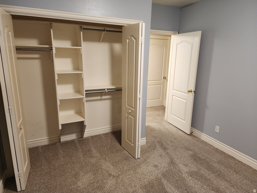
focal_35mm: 23
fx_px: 171
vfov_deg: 58.9
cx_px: 128
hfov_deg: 73.9
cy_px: 96
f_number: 1.8
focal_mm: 6.4
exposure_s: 1/120
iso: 640
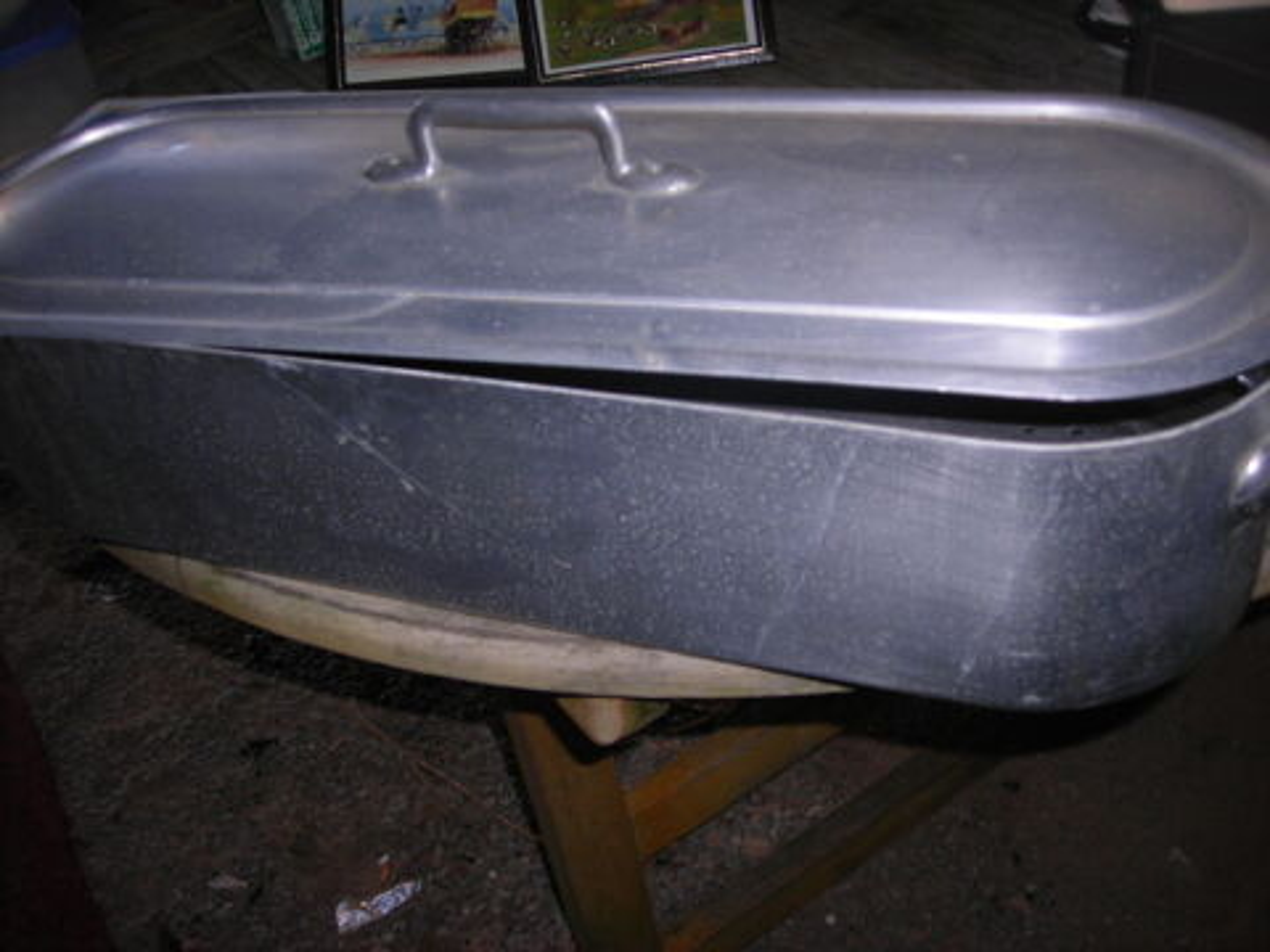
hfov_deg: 49.0
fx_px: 1394
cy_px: 476
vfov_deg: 37.7
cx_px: 635
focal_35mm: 38
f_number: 3.2
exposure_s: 1/60.1
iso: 50
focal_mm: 6.3
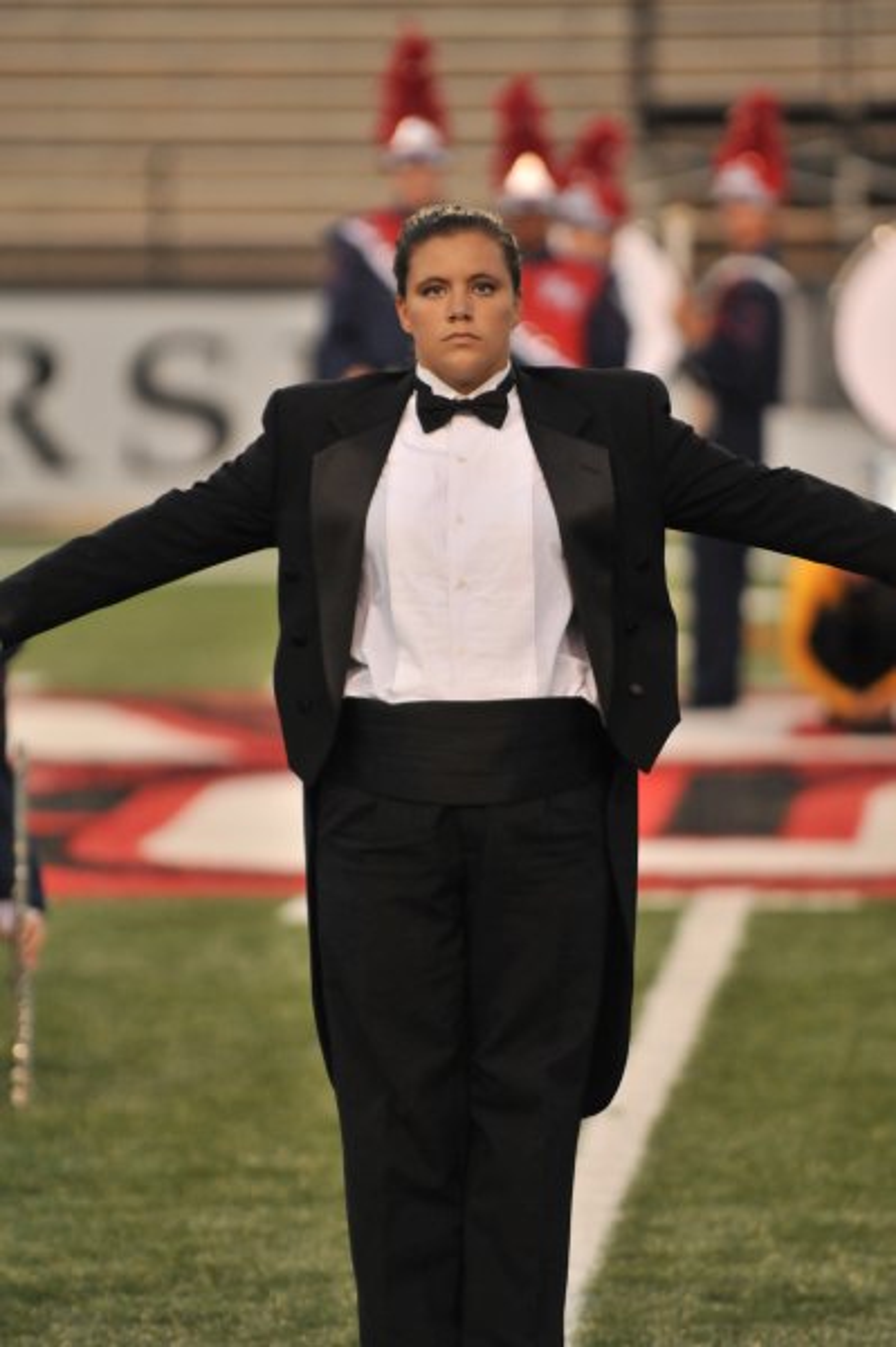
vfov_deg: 6.9
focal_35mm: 300
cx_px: 448
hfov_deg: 4.6
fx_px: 11219
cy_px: 674
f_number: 2.8
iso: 800
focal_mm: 200
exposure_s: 1/800
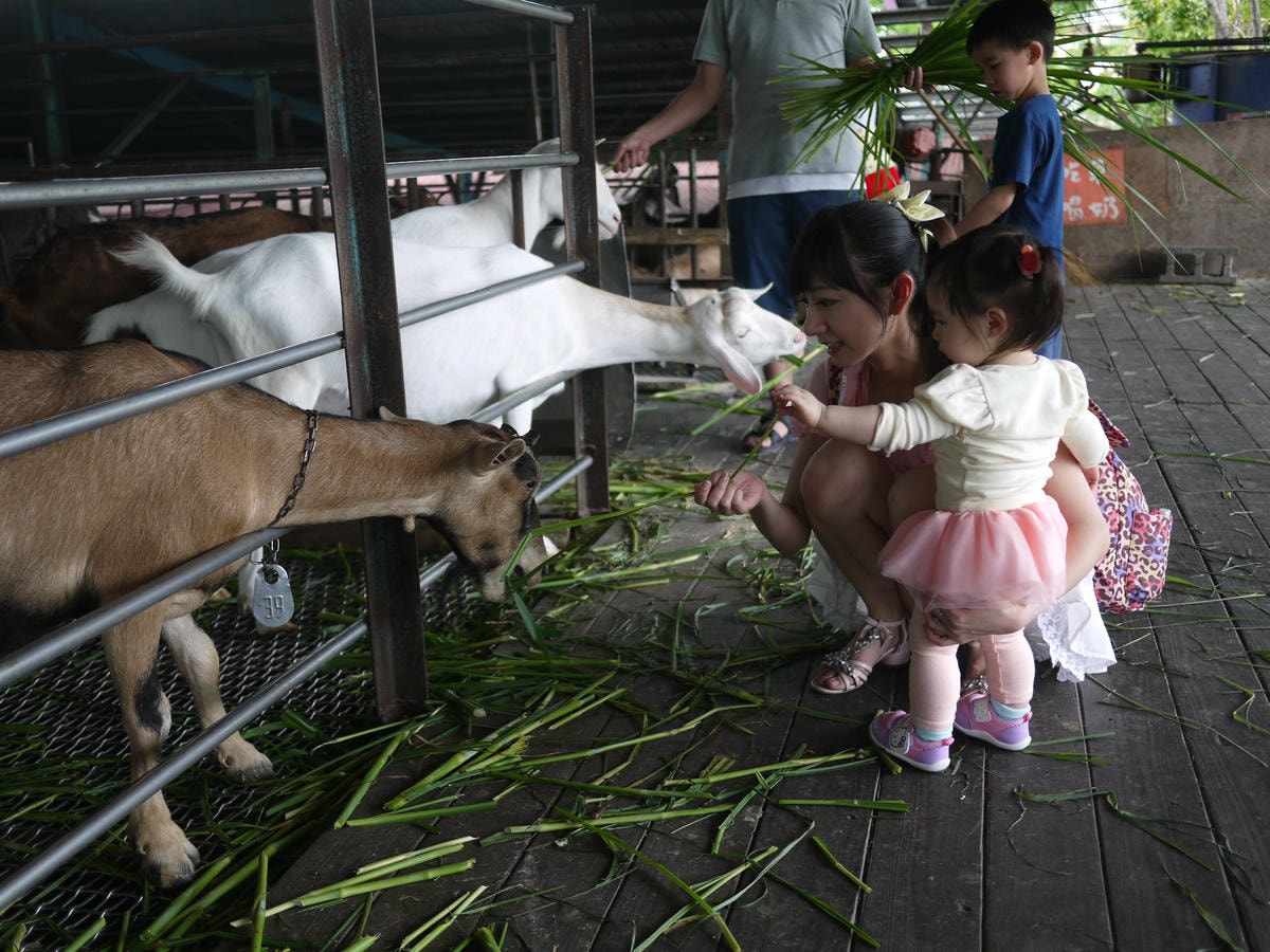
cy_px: 476
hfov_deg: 46.8
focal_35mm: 40
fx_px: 1468
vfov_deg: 36.0
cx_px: 635
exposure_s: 1/125
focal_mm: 20
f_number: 1.7
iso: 160
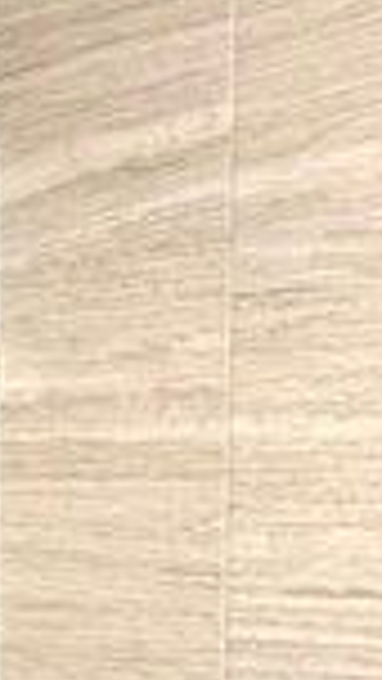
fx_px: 2178
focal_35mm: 121
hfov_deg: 10.0
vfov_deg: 16.6
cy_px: 914
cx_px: 85
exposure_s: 1/99
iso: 200
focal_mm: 2.22
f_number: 2.2
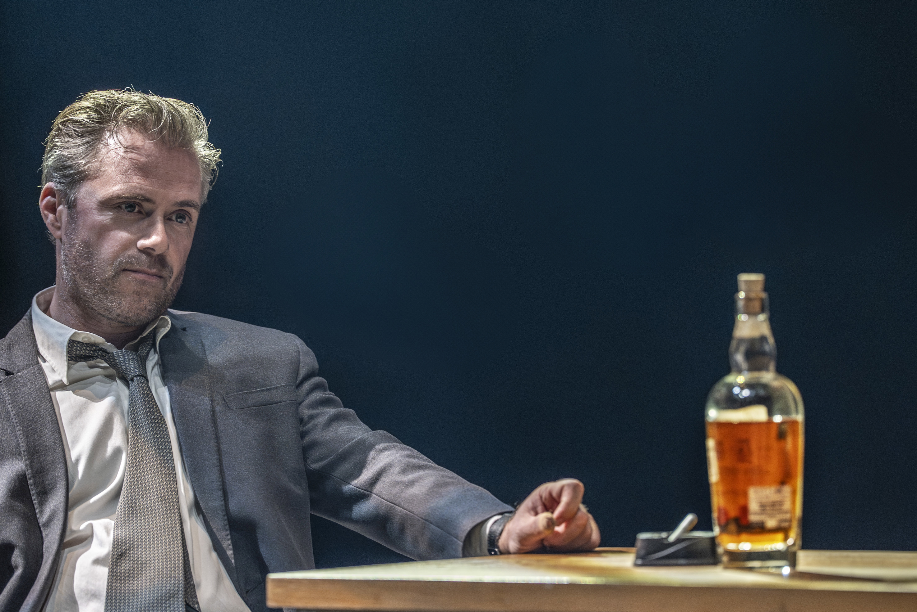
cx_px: 453
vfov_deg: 7.0
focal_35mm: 197
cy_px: 376
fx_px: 5018
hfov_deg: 10.4
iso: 1600
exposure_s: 1/125
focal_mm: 144
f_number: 2.8
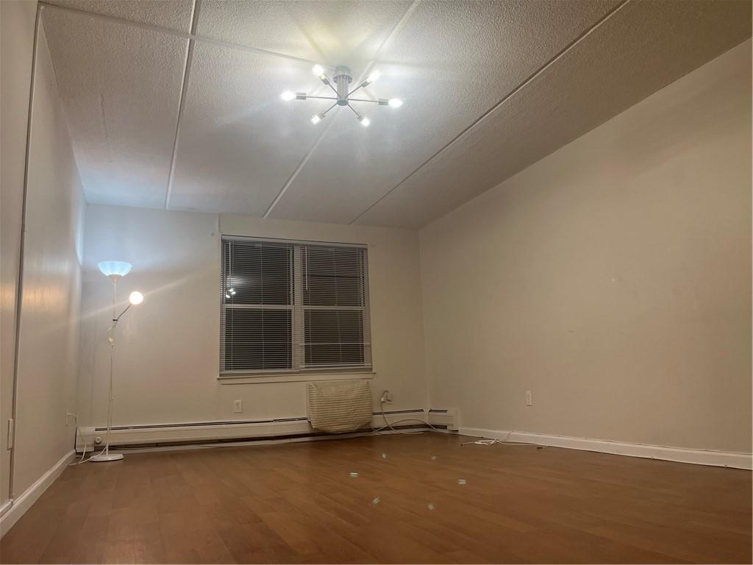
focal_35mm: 26
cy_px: 282
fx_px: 566
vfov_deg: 53.1
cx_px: 376
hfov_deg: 67.3
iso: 64
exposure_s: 1/60
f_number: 1.6
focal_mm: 5.1
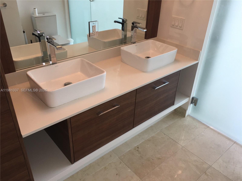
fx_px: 203
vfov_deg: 48.2
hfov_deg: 61.7
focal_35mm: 29
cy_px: 90
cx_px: 121
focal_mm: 4.15
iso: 50
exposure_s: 1/30
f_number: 2.2
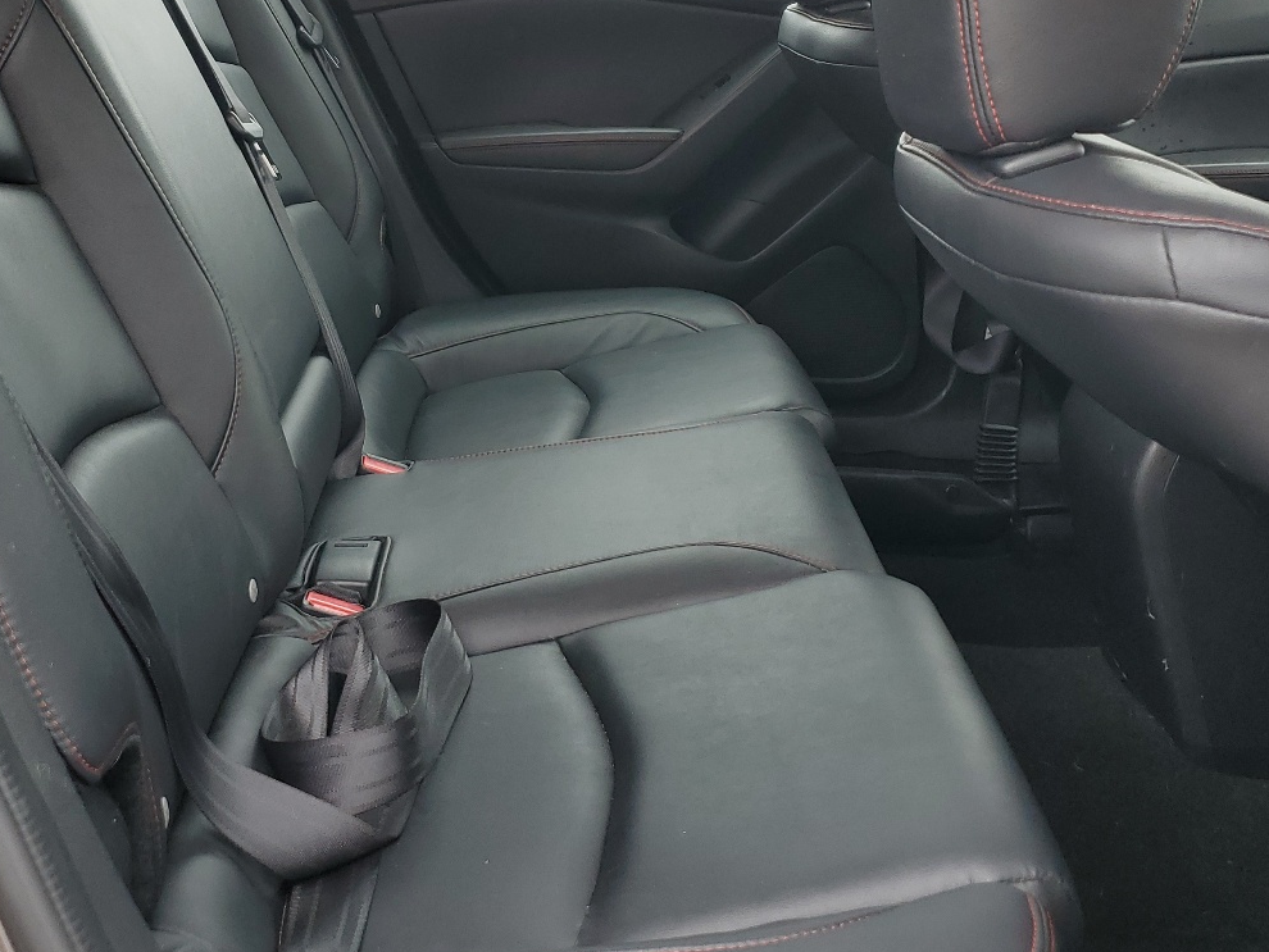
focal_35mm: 42
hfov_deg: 44.7
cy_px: 238
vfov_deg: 33.7
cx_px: 542
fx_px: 1540
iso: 50
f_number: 1.5
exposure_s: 1/312
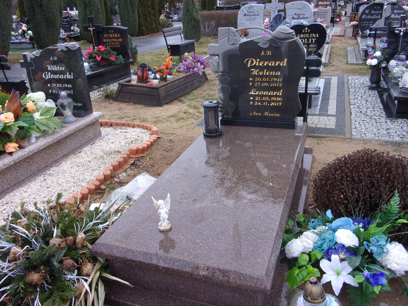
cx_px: 204
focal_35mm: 28
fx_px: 330
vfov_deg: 49.7
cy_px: 153
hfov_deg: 63.4
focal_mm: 5.1
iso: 80
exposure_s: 1/50
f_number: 3.9
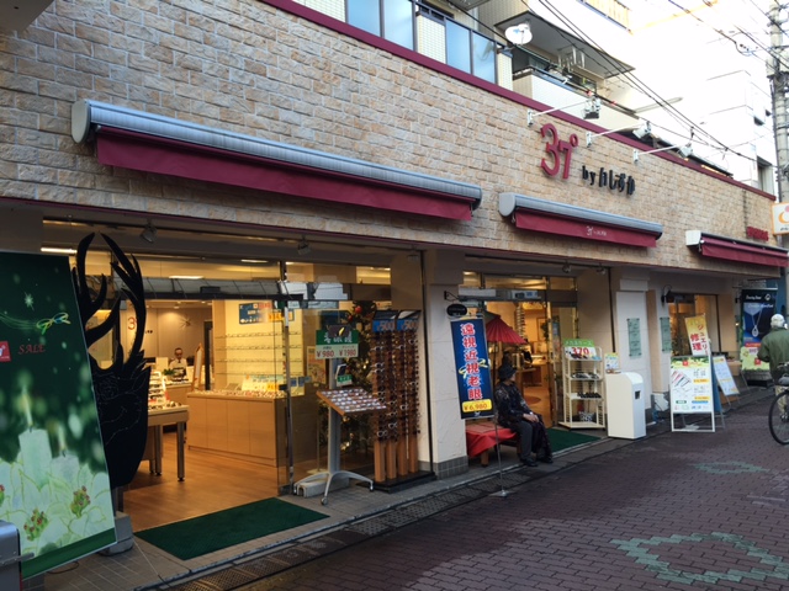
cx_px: 394
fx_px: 661
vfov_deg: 48.2
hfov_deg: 61.7
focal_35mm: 29
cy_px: 296
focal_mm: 4.15
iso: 32
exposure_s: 1/60
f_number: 2.2
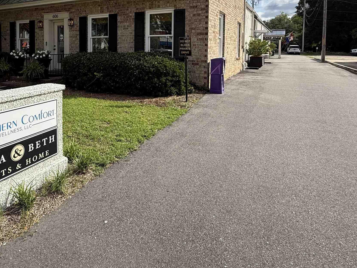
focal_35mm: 26
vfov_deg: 50.3
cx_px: 120
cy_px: 59
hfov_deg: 65.6
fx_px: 268
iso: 50
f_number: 2.2
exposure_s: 1/1613
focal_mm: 2.22
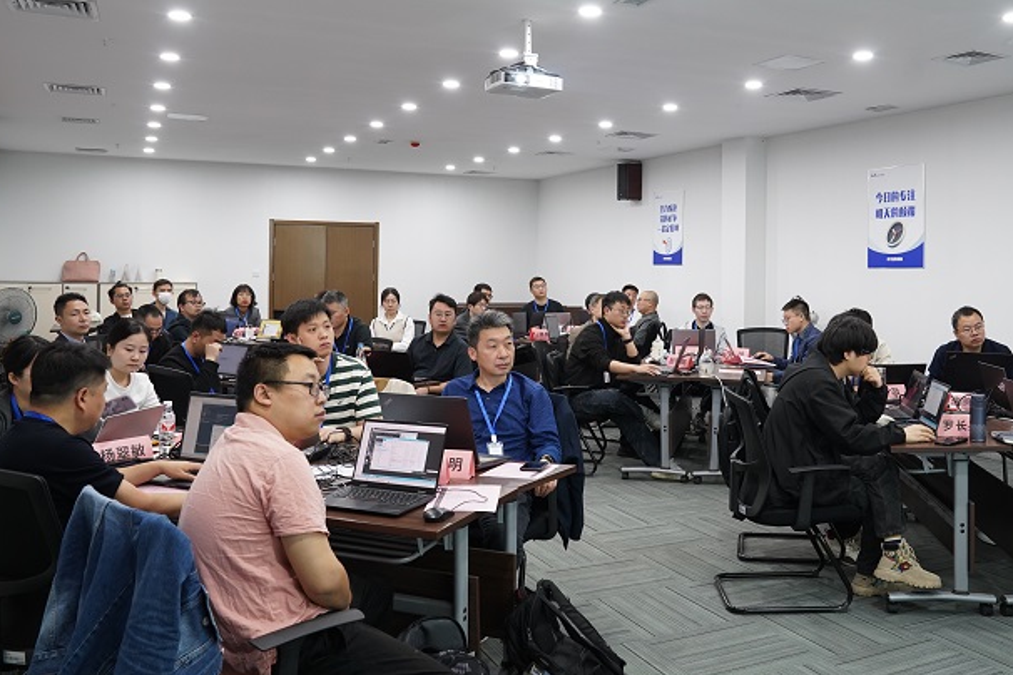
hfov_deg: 56.6
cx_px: 624
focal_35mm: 33
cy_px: 282
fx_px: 929
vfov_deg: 39.9
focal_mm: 25
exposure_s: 1/40
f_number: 5
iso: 1600
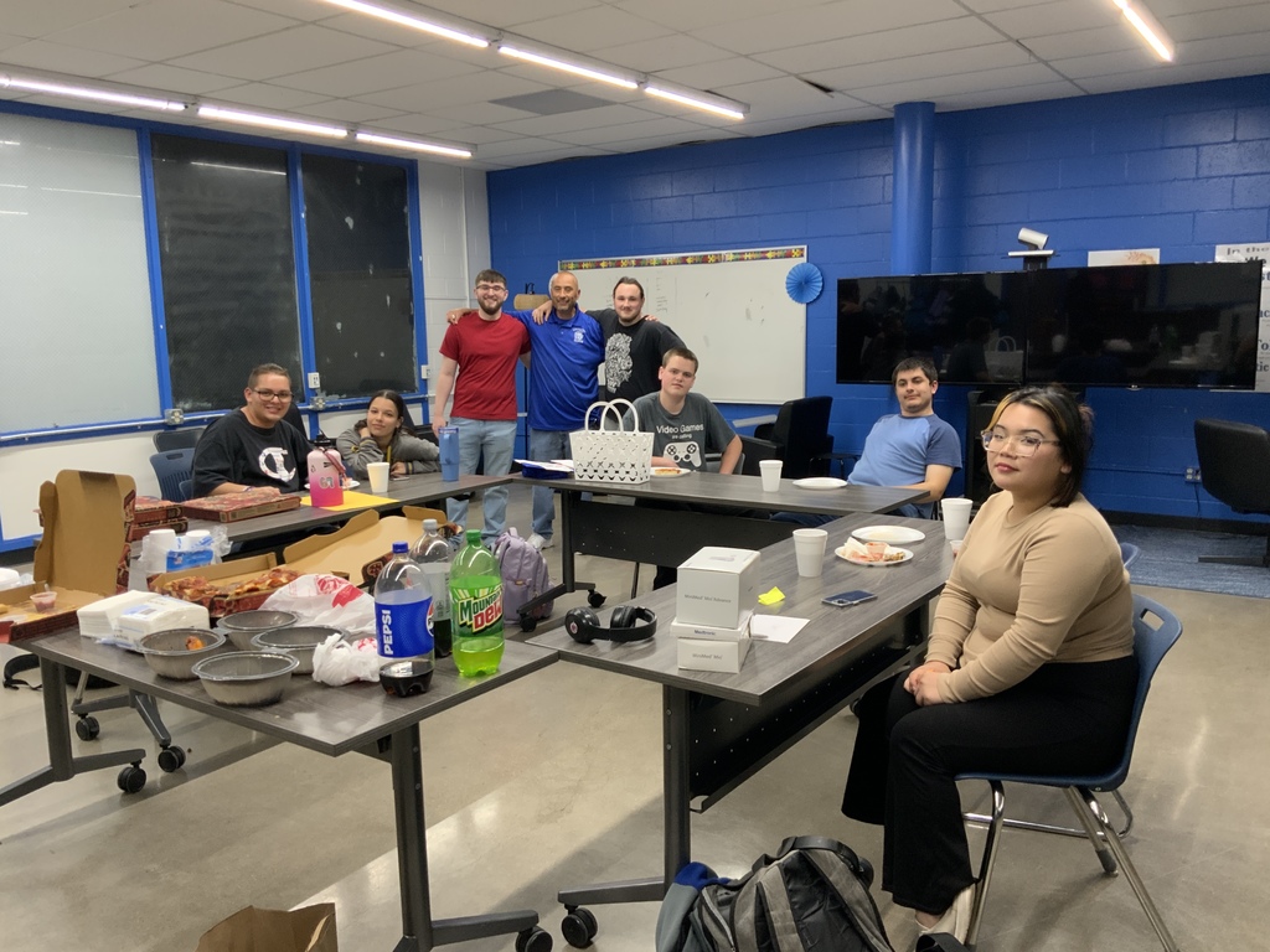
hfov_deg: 61.7
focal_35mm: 29
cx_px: 635
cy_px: 476
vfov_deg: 48.2
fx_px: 1064
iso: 125
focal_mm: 3
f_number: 1.8
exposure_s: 1/60
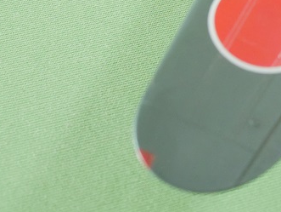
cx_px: 435
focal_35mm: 104
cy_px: -147
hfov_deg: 16.9
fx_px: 845
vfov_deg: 13.1
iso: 1600
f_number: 4
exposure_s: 1/20
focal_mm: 15
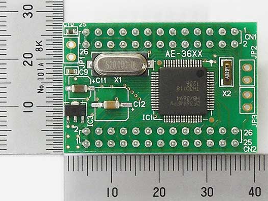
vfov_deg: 19.9
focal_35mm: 74
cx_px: 159
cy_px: 88
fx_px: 573
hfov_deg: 26.3
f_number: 4.3
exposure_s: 1/50
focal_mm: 11
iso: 140
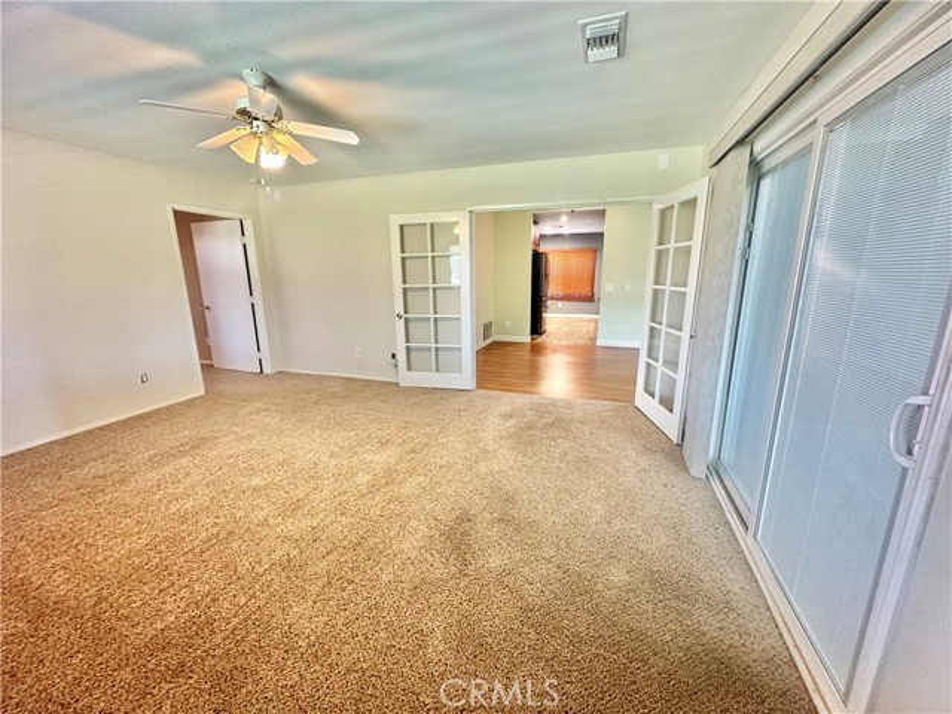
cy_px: 357
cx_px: 476
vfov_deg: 85.7
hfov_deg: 102.1
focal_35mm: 14
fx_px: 385
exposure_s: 1/60
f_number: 2.2
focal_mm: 2.22
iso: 400
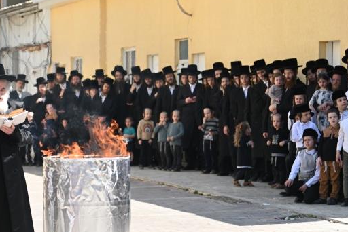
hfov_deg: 14.5
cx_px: 36
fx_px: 1354
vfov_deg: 9.8
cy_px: 148
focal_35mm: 140
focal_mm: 70
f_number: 2.8
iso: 200
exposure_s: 1/1600
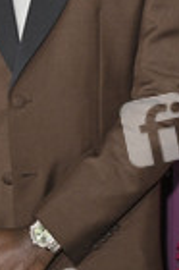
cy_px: 25
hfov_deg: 7.7
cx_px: 44
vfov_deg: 11.5
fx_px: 1323
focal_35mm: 177
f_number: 5.6
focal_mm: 62
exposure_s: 1/320
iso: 2500
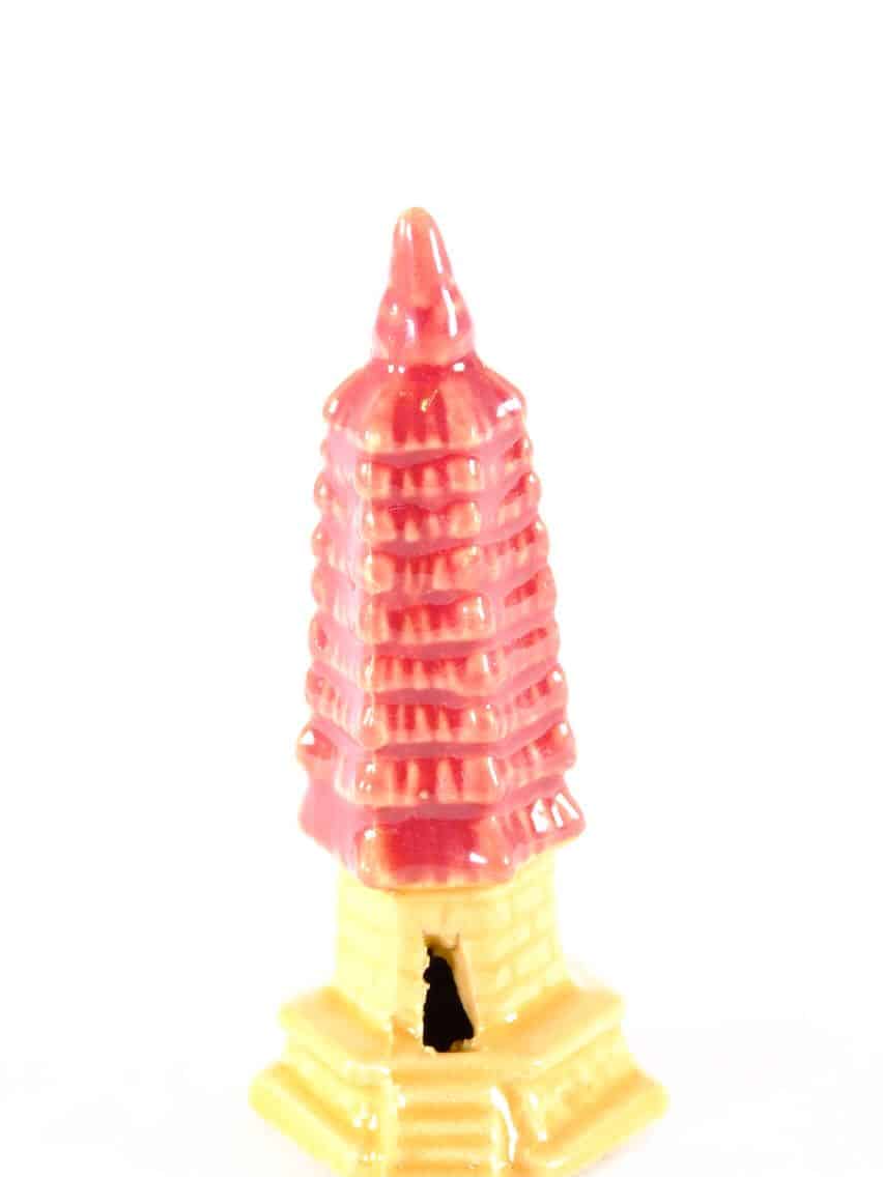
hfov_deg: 4.0
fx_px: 12720
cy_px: 655
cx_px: 442
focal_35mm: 374
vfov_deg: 5.3
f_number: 13
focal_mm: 230
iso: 1000
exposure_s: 1/20
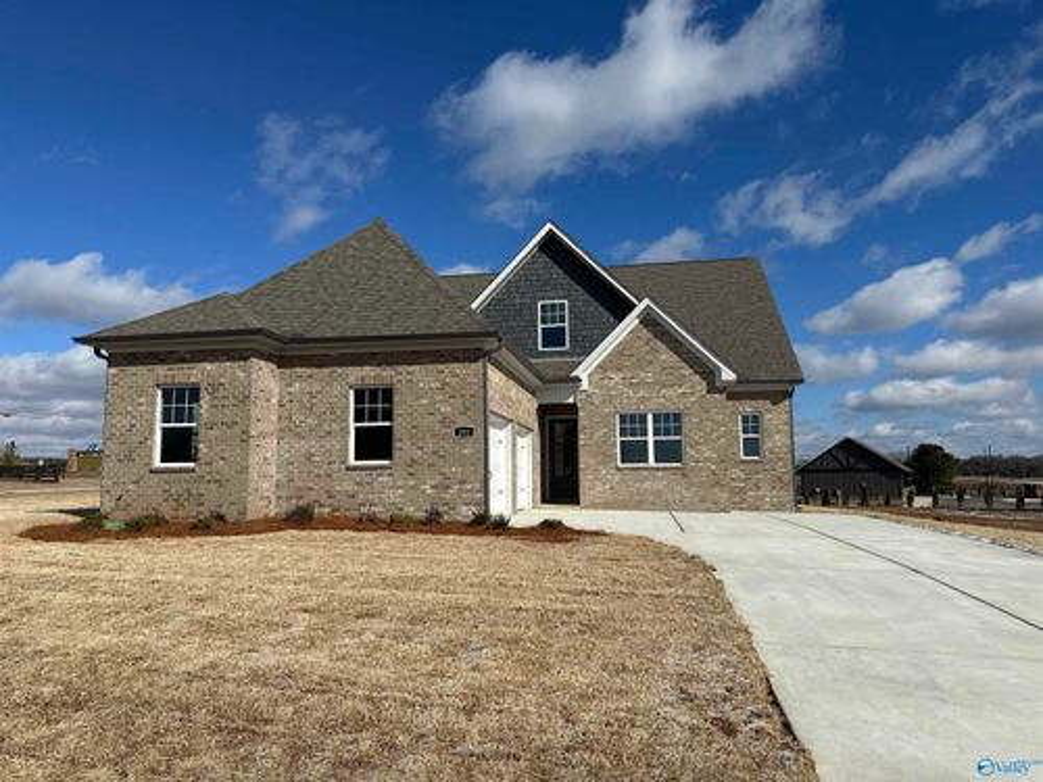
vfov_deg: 56.8
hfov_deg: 71.6
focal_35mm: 24
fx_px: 723
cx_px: 522
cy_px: 391
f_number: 1.78
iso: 80
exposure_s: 1/9709
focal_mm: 6.86
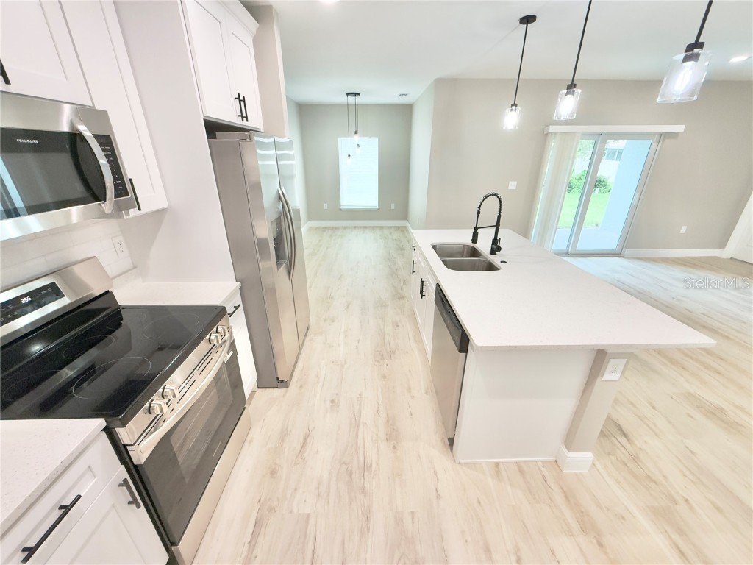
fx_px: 305
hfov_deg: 102.1
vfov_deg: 85.7
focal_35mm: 14
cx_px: 376
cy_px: 282
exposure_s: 1/120
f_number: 2.2
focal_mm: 2.22
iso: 250
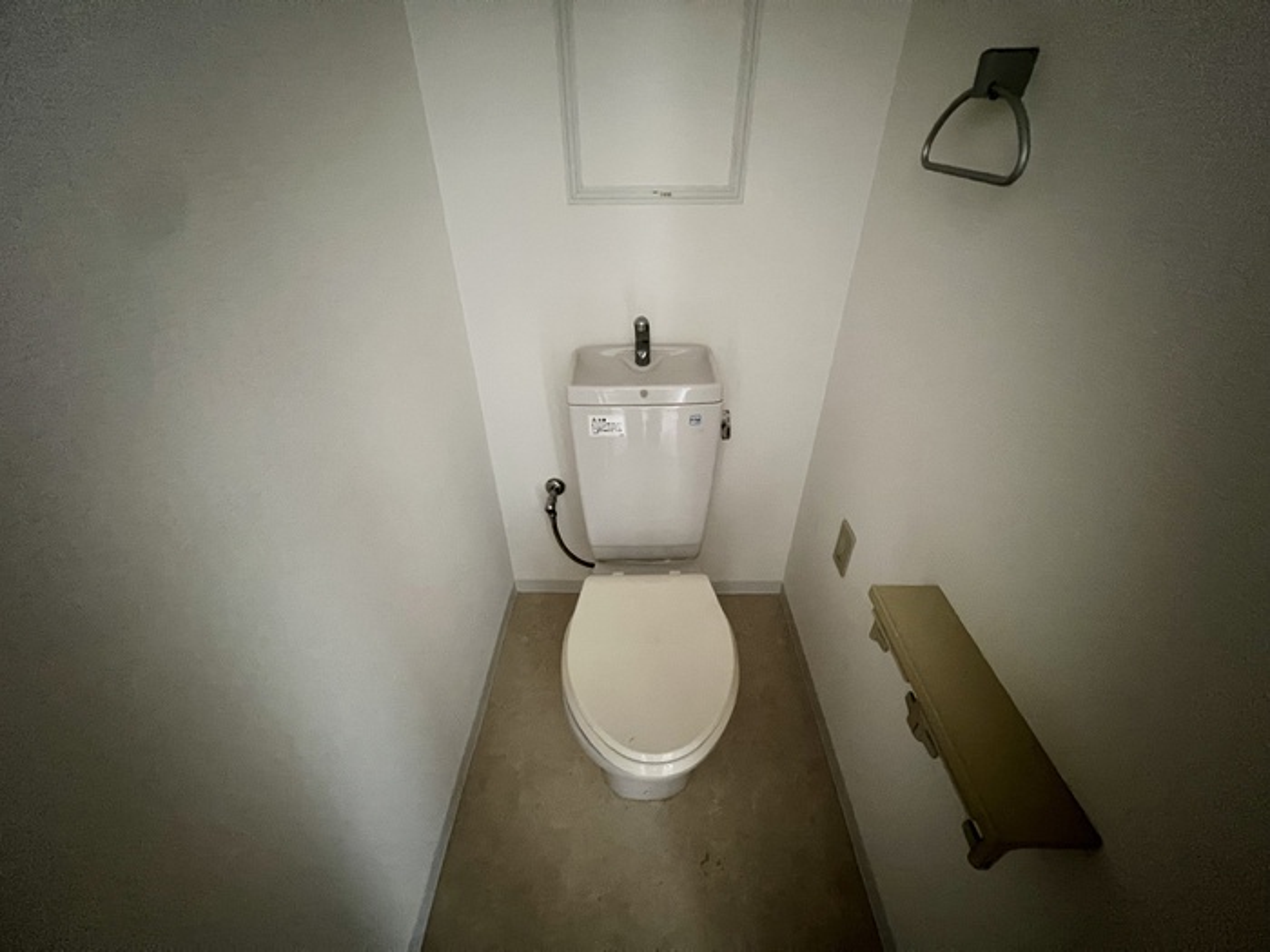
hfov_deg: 106.2
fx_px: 477
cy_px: 476
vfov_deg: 89.9
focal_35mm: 13
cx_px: 635
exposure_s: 1/15
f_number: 1.8
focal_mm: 1.57
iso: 500
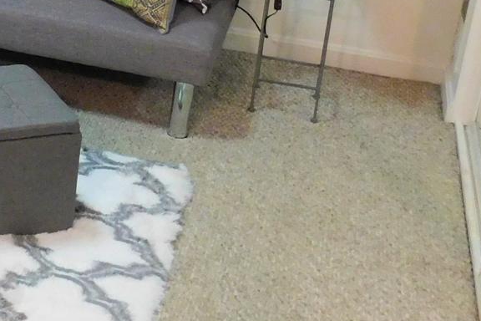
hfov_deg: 20.9
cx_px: -201
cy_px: -33
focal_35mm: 85
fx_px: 1136
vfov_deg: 15.6
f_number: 3
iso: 400
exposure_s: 1/10
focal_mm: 4
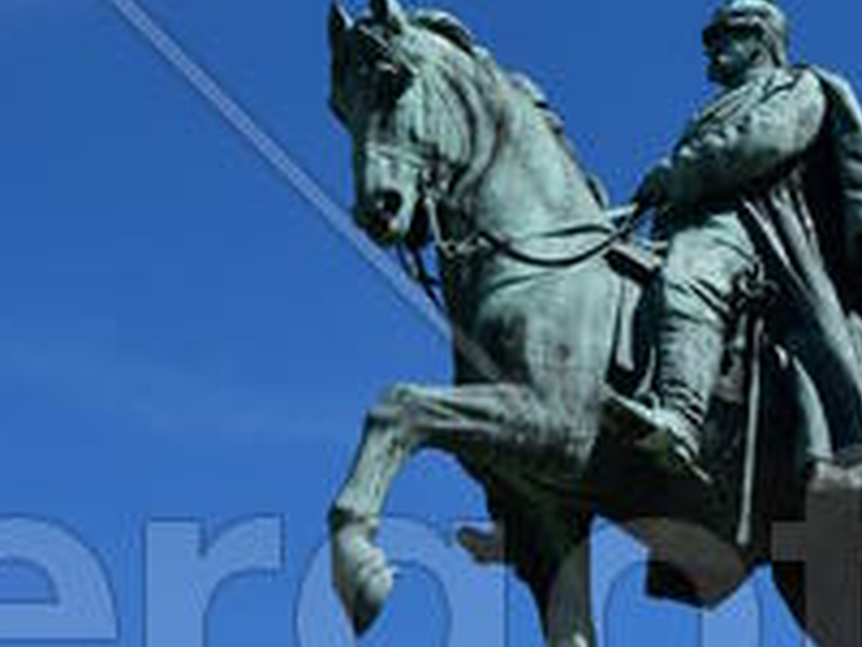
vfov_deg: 13.4
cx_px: 743
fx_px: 2714
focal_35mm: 109
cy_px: 625
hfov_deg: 17.8
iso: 100
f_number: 8
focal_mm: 26
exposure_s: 1/250
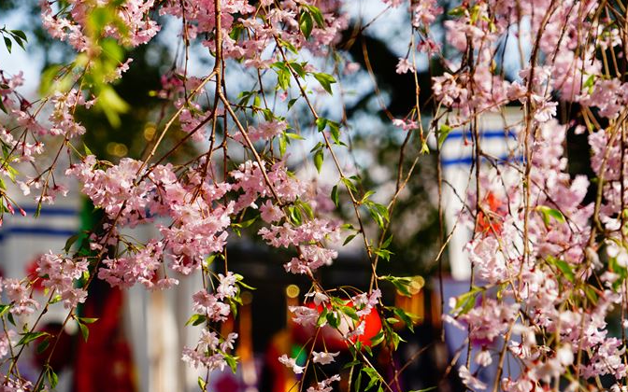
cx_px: 318
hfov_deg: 12.7
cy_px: 174
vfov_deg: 8.0
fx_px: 2824
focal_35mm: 165
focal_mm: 136
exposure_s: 1/250
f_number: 6.7
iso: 125
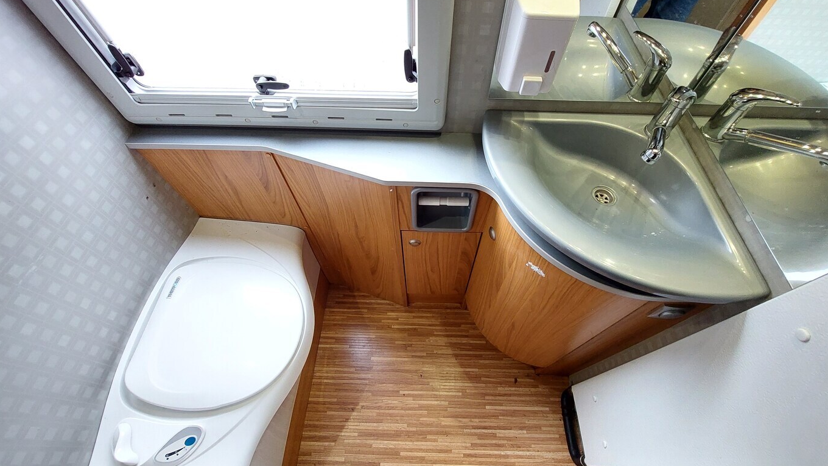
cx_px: 426
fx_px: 329
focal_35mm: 15
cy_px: 213
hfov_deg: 103.0
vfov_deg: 70.4
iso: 250
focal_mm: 1.74
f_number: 2.2
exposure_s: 1/33
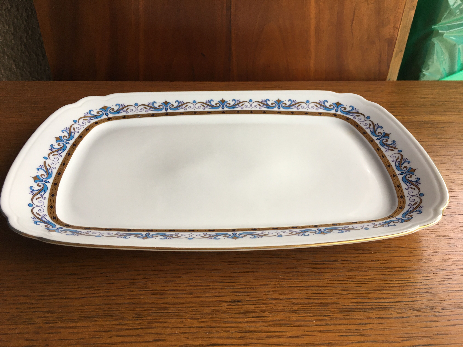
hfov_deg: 61.7
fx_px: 388
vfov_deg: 48.2
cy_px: 174
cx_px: 232
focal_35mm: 29
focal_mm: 4.15
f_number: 2.2
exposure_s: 1/33
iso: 25
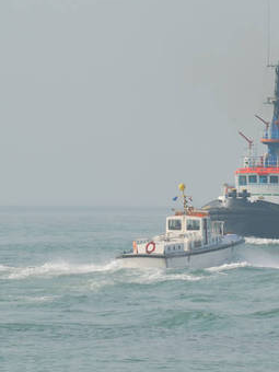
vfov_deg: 3.3
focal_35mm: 594
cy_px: 147
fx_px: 6383
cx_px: 269
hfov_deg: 2.5
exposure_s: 1/320
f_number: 8
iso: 100
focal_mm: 200
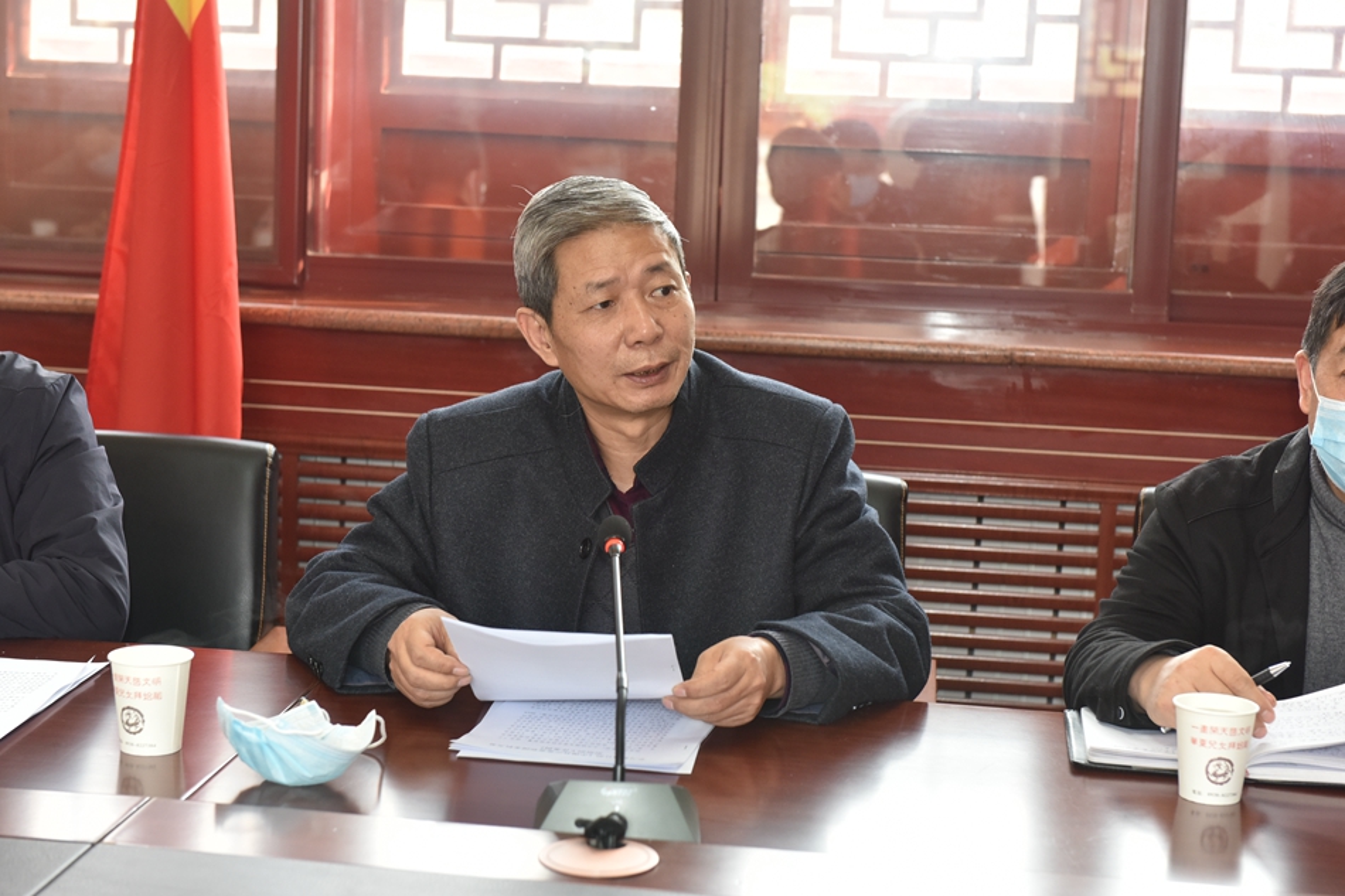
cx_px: 672
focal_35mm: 70
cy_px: 448
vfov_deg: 19.4
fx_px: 2615
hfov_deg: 28.8
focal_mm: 70
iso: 1600
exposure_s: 1/160
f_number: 5.6
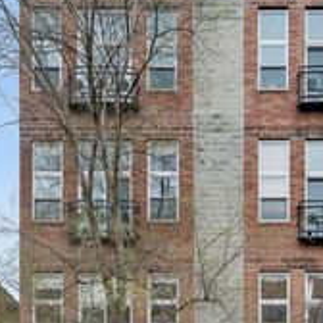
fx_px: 507
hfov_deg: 34.9
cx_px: 223
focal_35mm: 48
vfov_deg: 34.6
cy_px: 245
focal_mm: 19
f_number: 8
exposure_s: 1/250
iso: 200
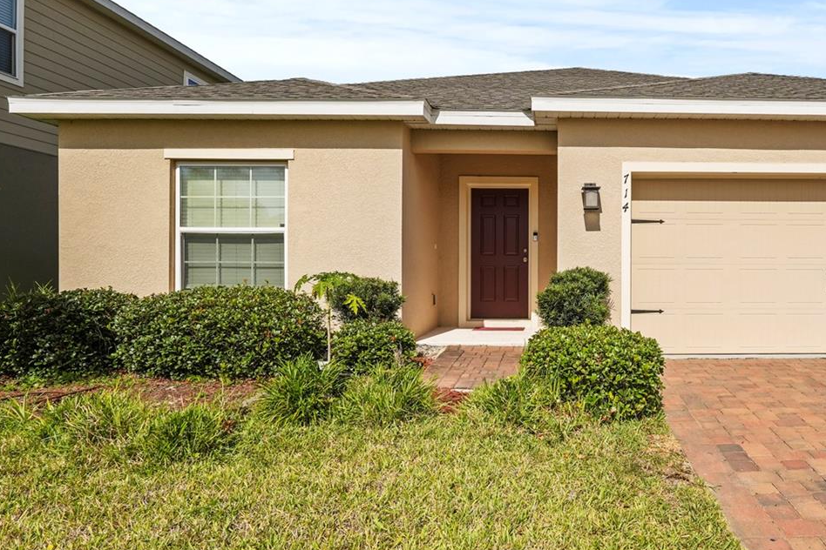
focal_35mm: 27
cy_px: 285
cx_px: 577
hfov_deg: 64.9
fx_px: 619
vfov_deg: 47.9
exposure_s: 1/1000
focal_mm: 16
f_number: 8
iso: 400
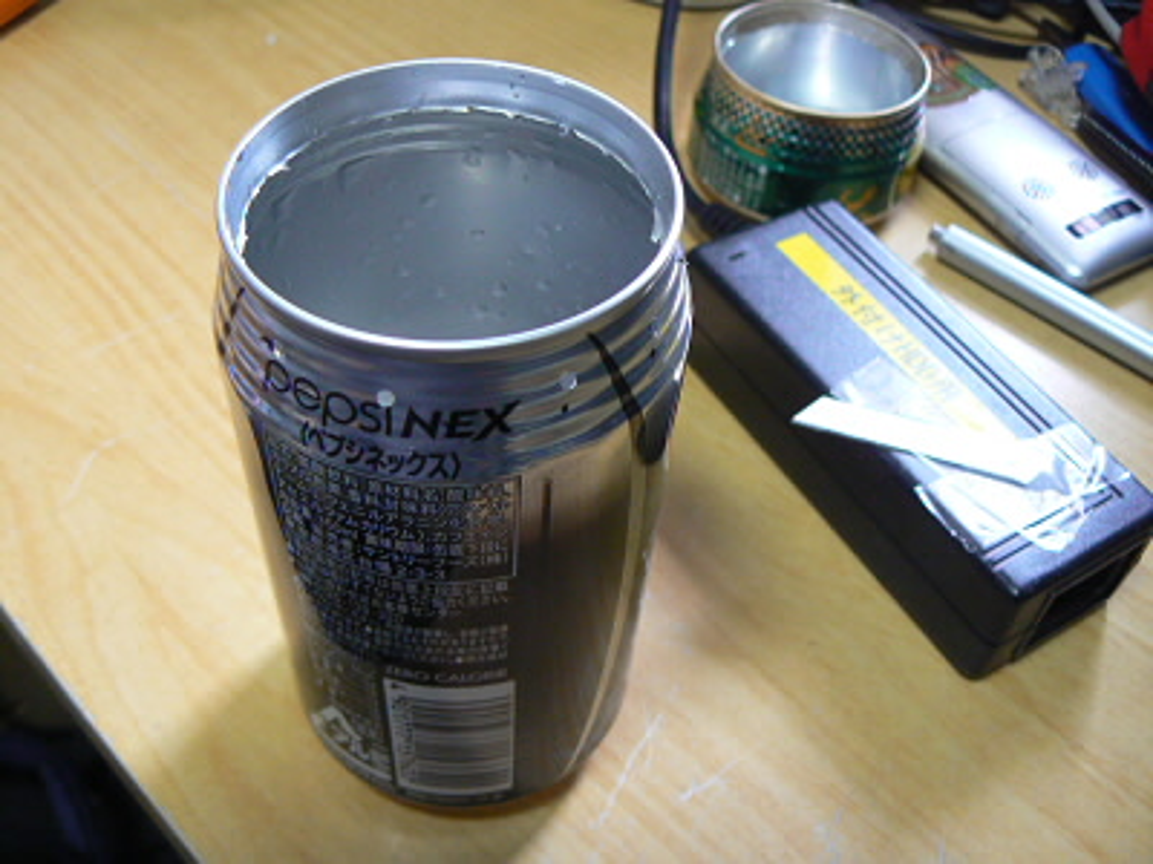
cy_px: 432
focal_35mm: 36
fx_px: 1199
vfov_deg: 39.7
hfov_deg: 51.4
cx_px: 576
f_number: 2.8
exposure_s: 1/30
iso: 160
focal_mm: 6
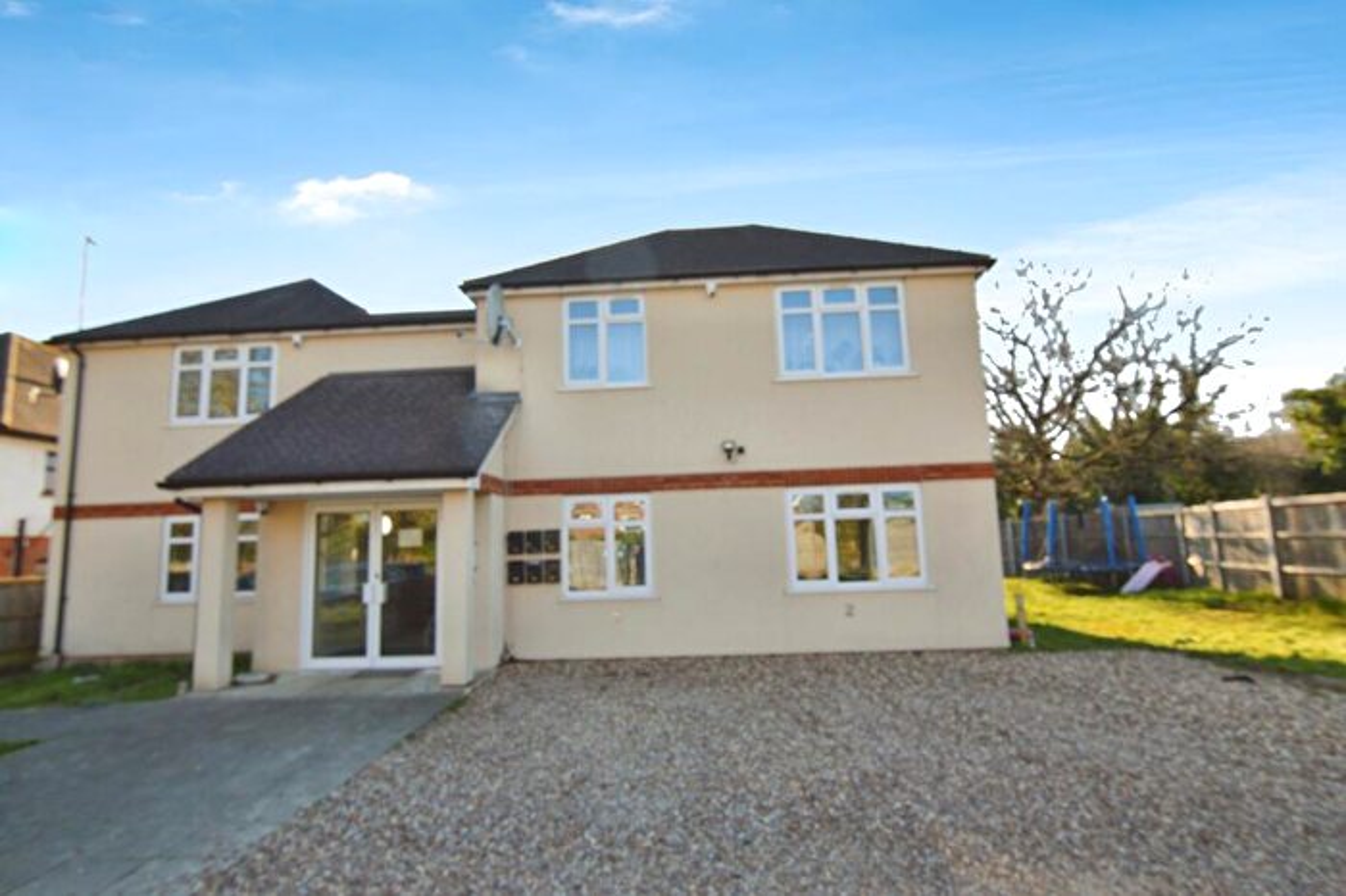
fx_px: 673
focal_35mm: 18
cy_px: 448
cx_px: 673
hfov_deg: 90.0
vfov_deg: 67.3
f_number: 6.3
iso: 100
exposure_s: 1/160
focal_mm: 12
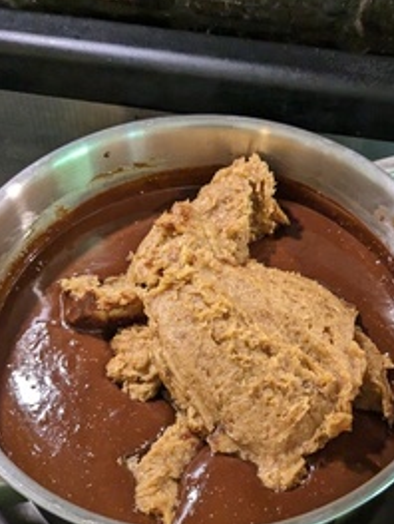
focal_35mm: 41
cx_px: 251
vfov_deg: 45.5
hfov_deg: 35.0
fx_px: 621
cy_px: 313
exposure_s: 1/120
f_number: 1.73
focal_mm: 4.38
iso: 990
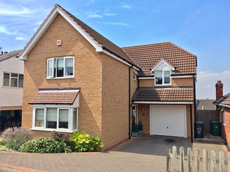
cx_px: 115
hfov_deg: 61.7
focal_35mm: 29
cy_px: 86
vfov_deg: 48.2
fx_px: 193
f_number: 2.2
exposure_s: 1/668
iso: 25
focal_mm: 4.15
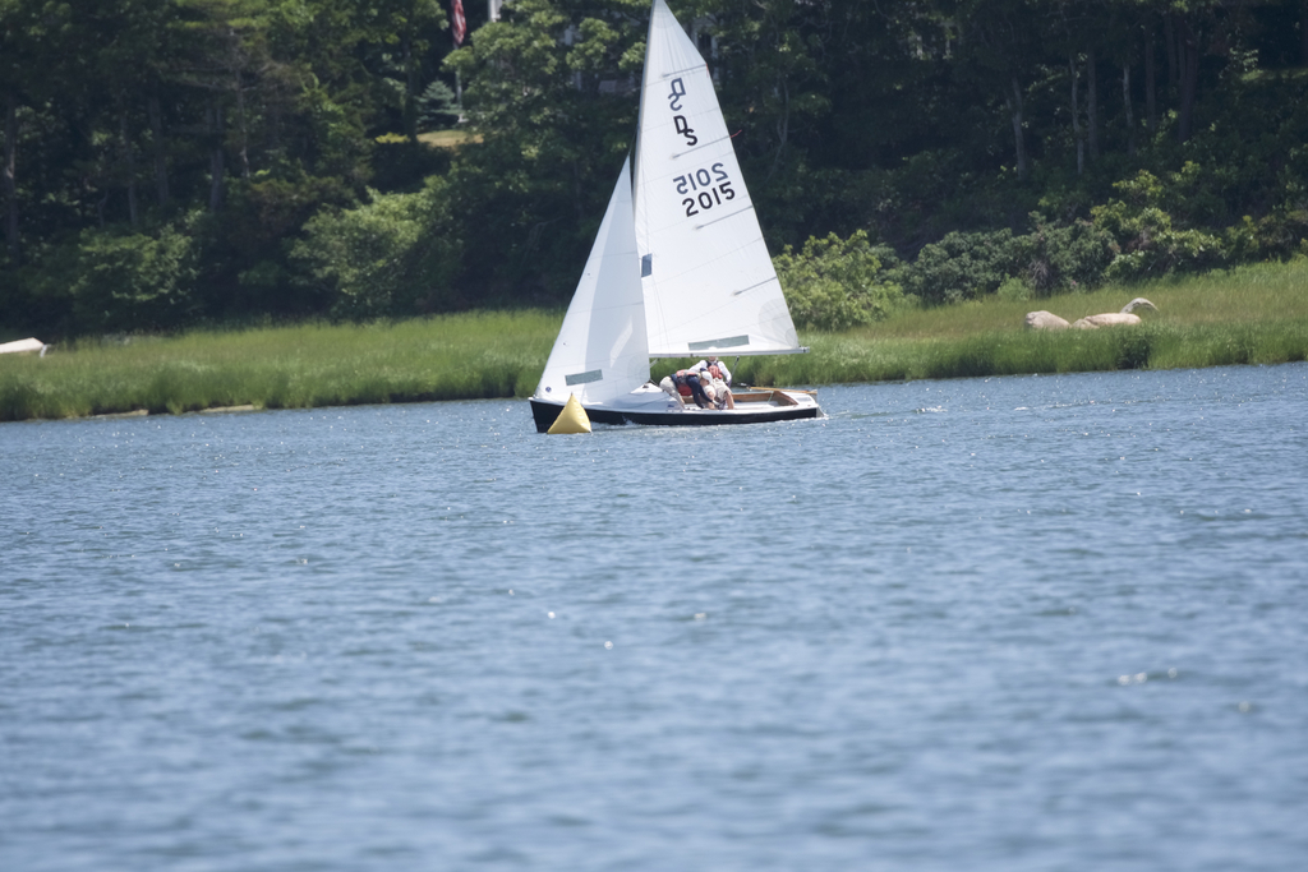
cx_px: 654
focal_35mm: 600
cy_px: 436
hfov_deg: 3.4
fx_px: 21802
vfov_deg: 2.3
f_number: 5.6
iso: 400
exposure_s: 1/1600
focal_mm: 400
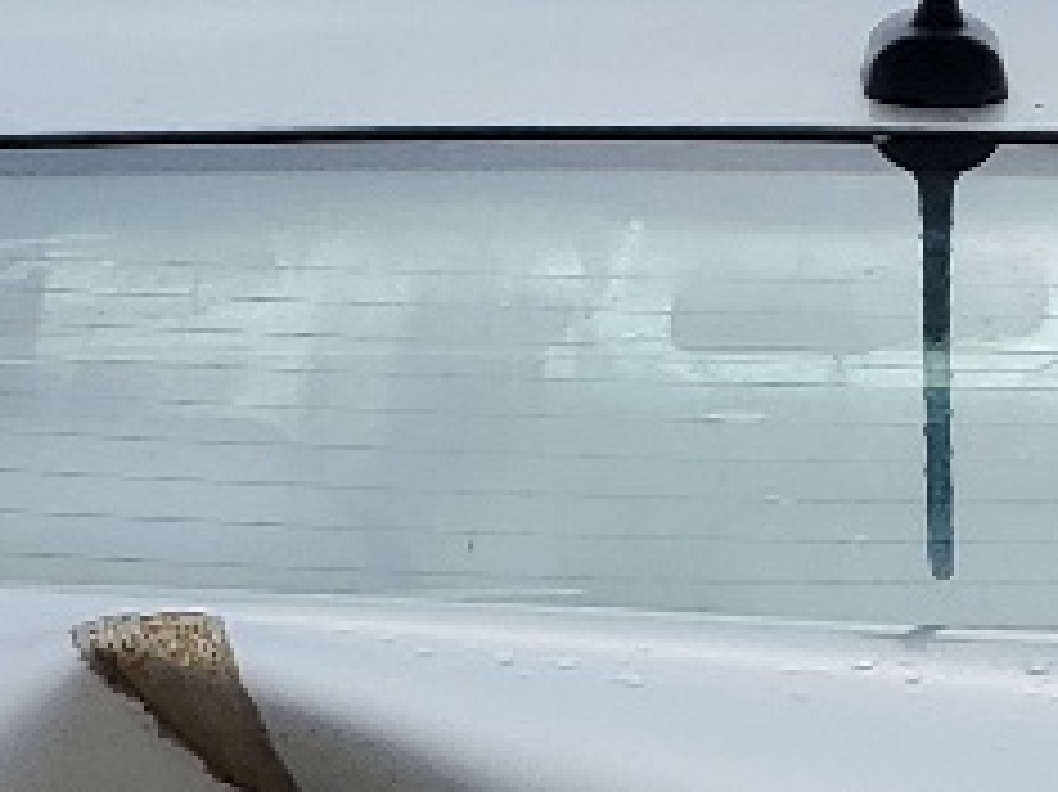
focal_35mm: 177
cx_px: 1049
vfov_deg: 7.8
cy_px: 1940
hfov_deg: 11.1
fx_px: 5407
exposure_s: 1/2500
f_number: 1.5
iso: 50
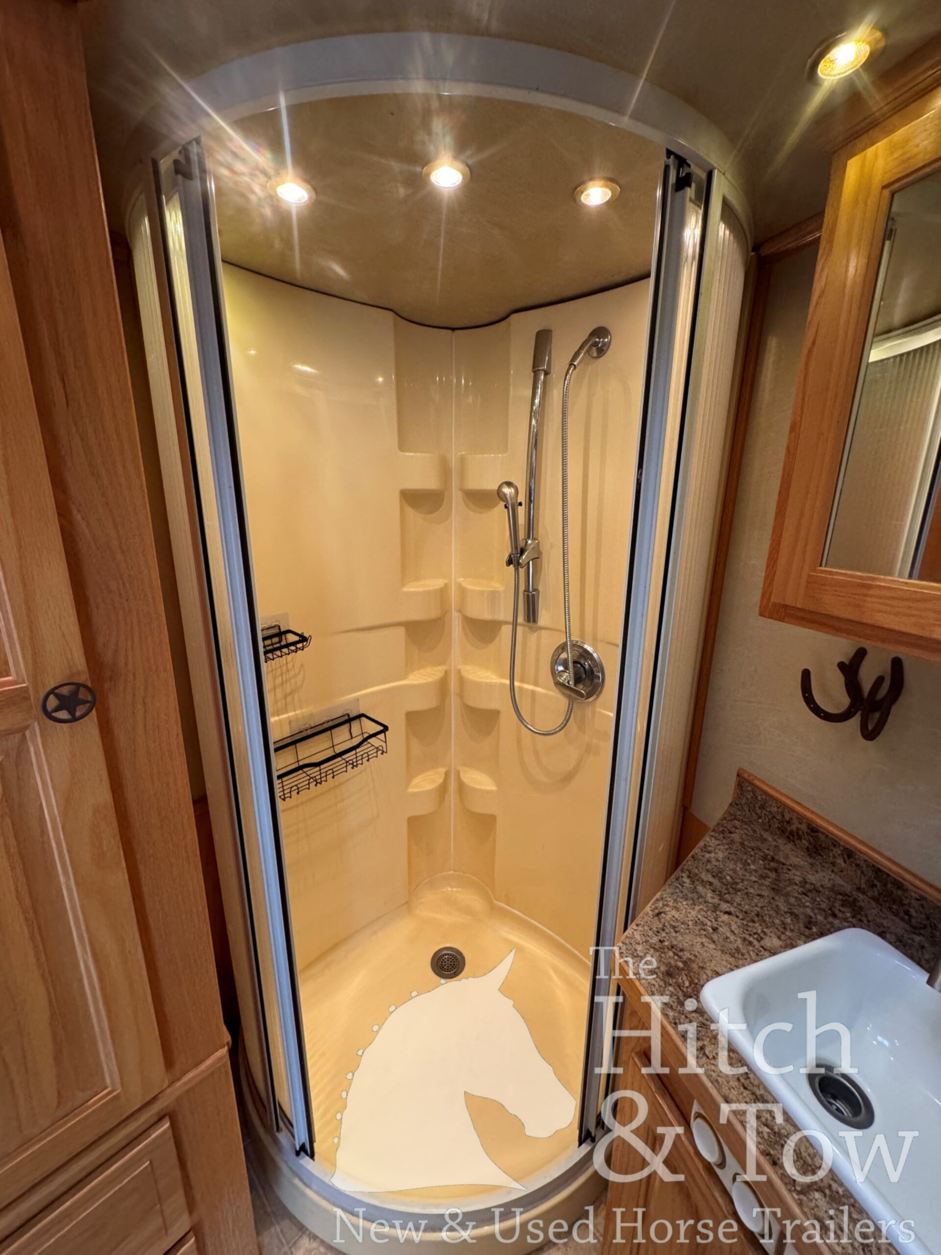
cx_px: 470
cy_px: 628
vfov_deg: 102.1
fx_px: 507
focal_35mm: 14
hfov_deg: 85.7
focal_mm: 2.22
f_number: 2.2
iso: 320
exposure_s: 1/80
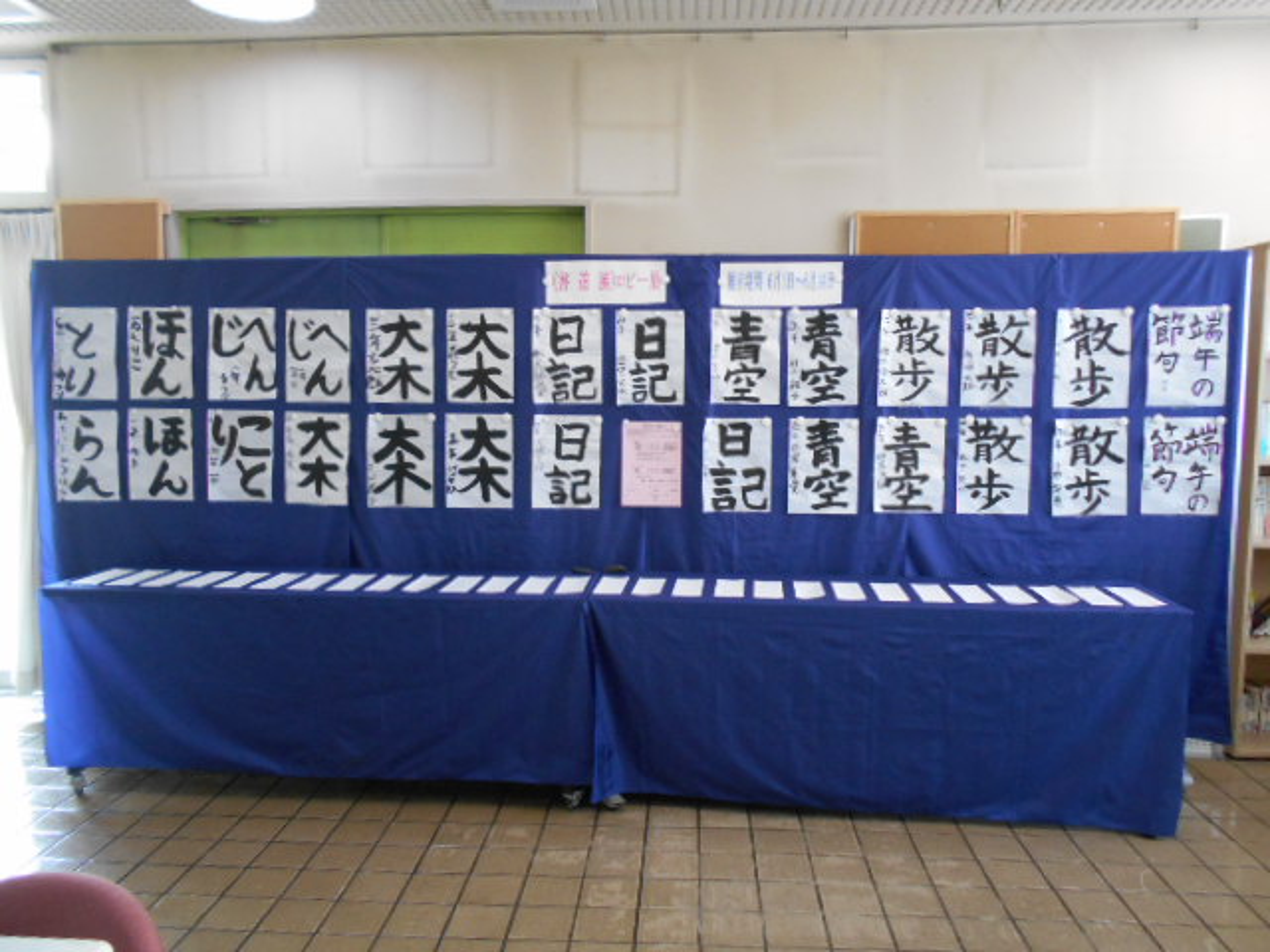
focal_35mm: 26
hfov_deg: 67.3
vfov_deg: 53.1
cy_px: 476
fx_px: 954
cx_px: 635
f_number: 3.2
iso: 360
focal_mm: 4.6
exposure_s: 1/30
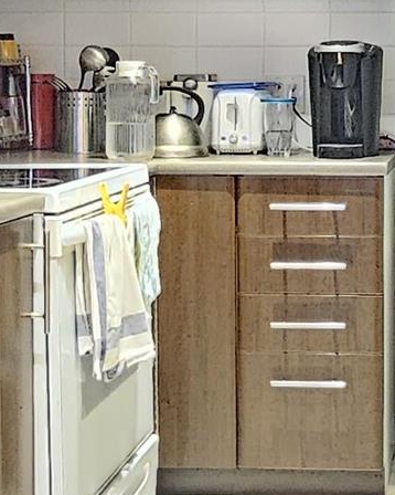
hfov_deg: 17.3
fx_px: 1272
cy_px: 122
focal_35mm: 87
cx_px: 376
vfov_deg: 21.8
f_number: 2.2
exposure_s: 1/24
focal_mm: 2.2
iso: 800
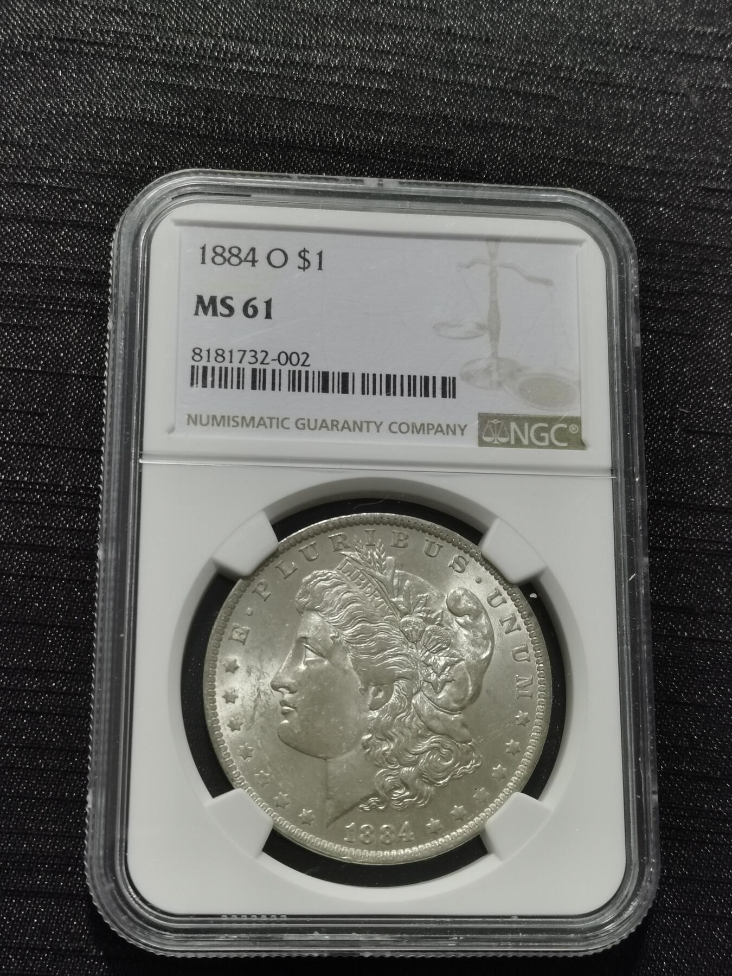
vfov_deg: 34.9
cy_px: 488
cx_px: 366
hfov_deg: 26.6
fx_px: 1551
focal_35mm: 55
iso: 64
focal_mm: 5.58
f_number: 1.8
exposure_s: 1/100
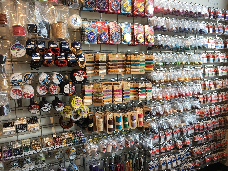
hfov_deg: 61.7
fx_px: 191
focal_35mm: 29
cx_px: 114
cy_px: 86
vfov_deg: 48.2
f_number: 2.2
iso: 25
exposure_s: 1/60
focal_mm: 4.15
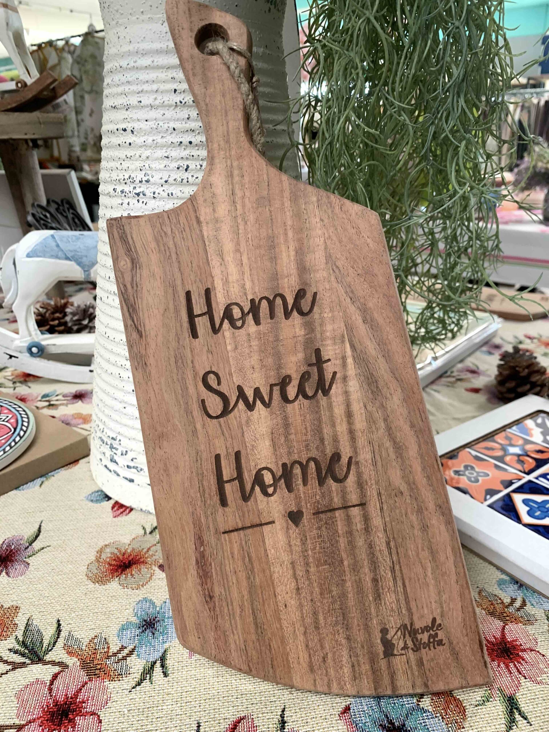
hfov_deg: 53.1
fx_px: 550
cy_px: 366
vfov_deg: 67.3
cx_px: 274
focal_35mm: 26
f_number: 1.8
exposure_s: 1/77
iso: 100
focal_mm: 4.25
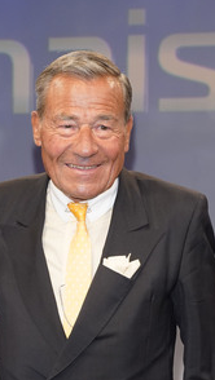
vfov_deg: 27.5
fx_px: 778
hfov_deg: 15.5
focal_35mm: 77
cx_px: 6
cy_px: 189
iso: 2000
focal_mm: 48
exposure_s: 1/160
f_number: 5.6
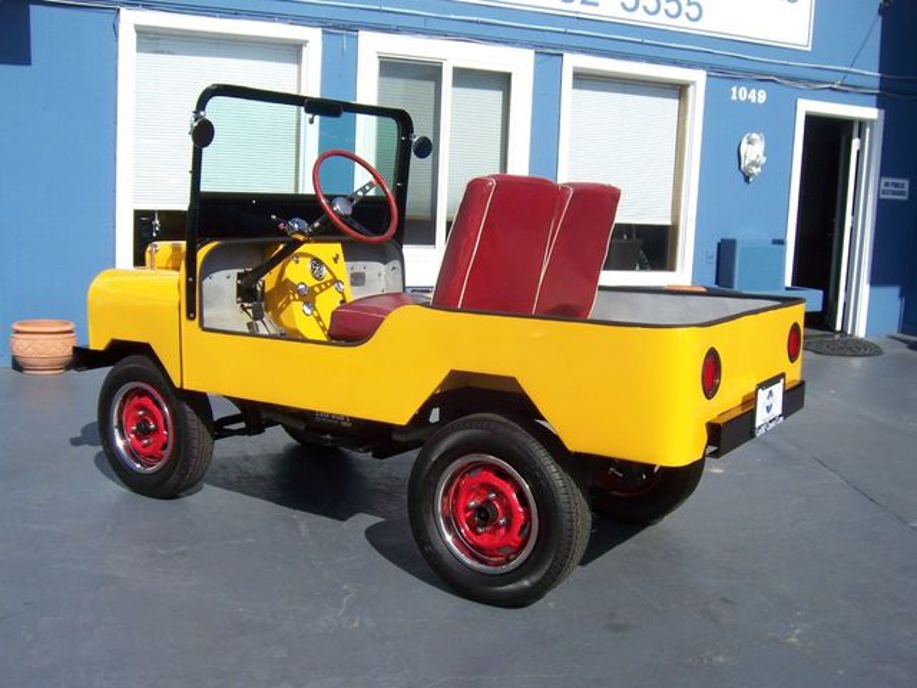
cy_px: 344
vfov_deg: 39.7
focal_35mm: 36
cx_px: 458
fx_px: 954
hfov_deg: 51.4
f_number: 4.5
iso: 80
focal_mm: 6.2
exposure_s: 1/500
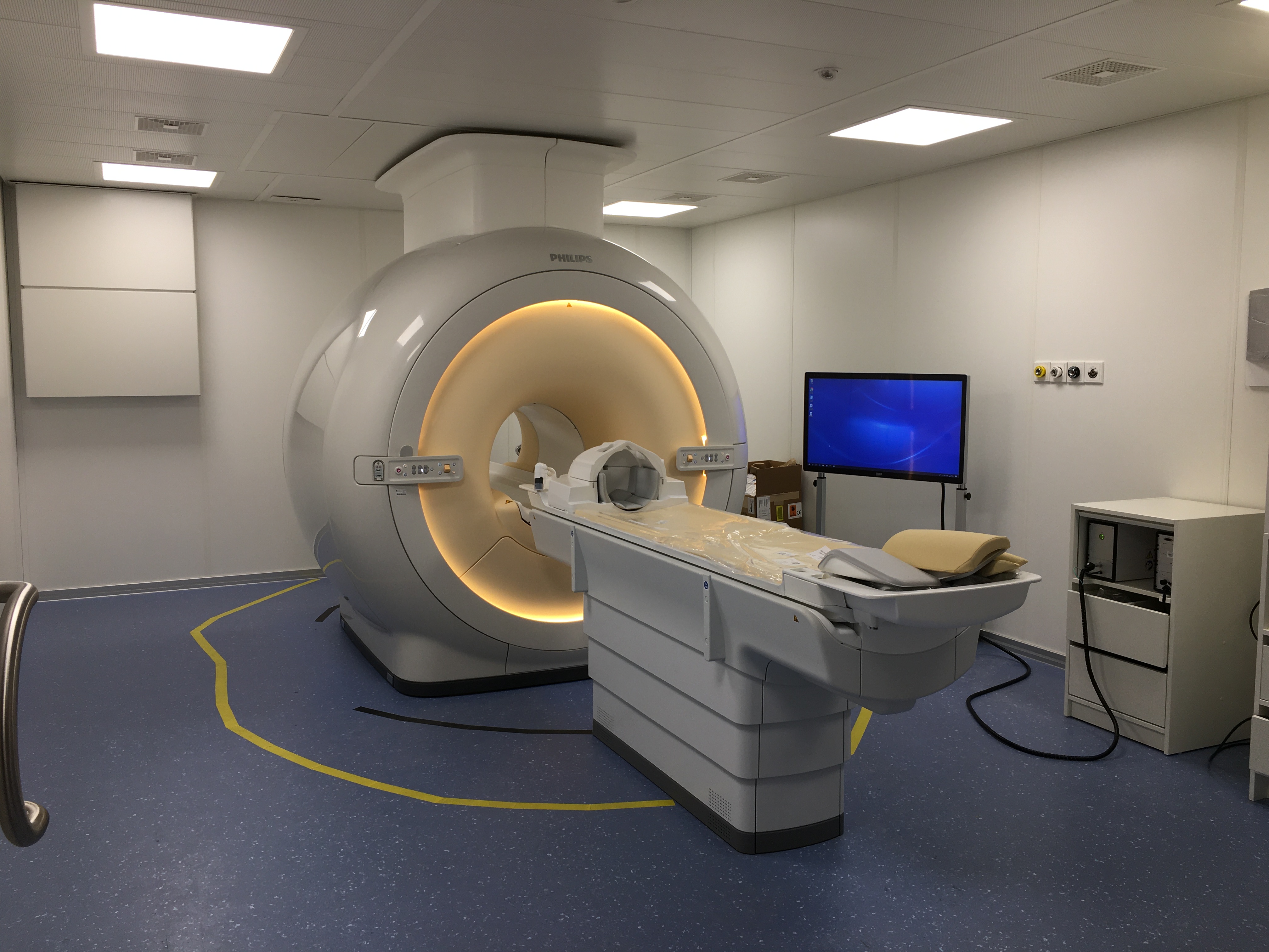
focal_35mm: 29
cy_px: 476
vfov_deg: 48.2
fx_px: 1063
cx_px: 634
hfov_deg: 61.7
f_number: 2.2
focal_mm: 4.15
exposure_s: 1/50
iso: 25
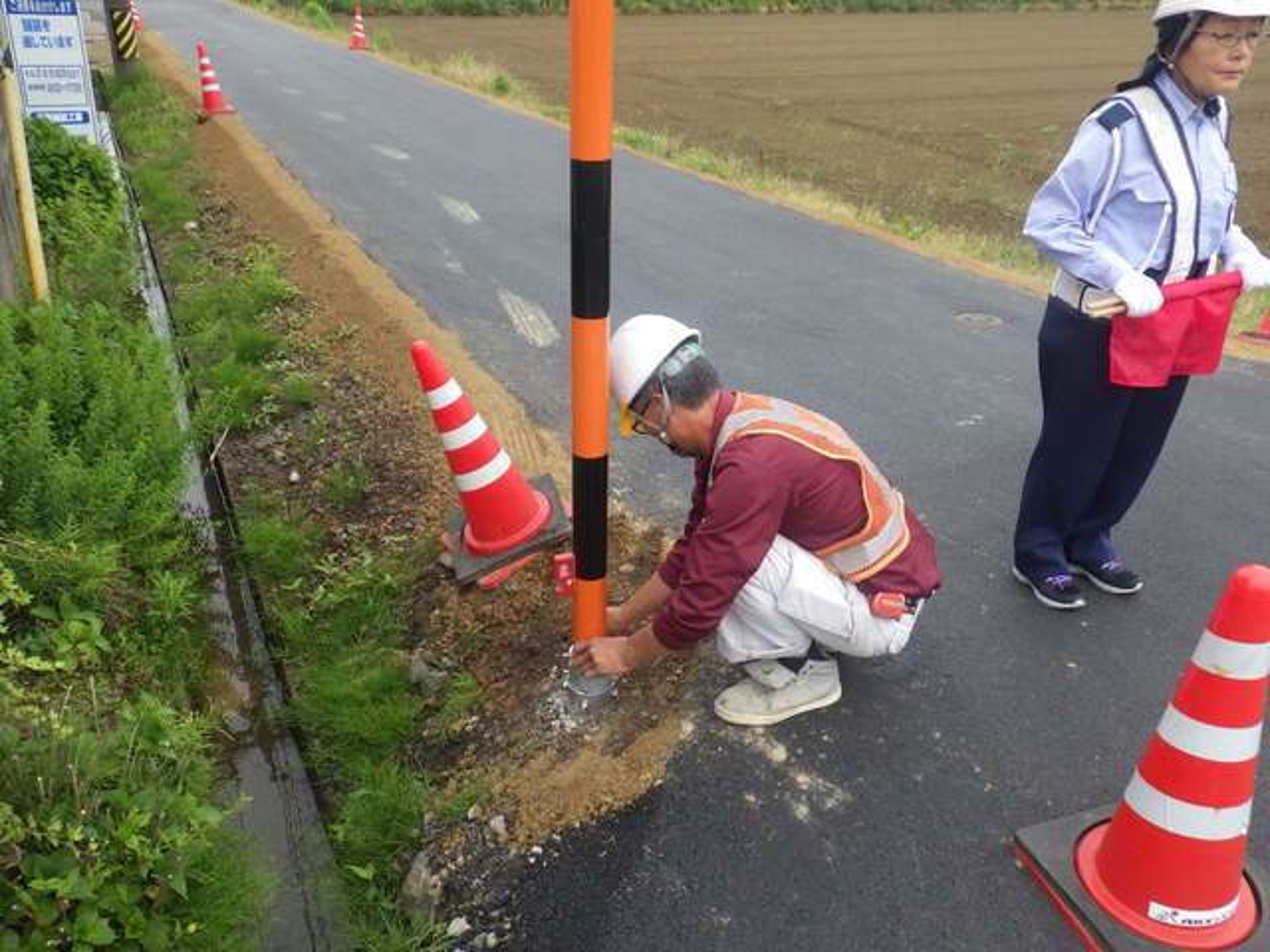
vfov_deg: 49.7
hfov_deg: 63.4
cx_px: 635
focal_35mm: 28
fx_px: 1027
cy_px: 476
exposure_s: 1/320
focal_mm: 5
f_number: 4.2
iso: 125
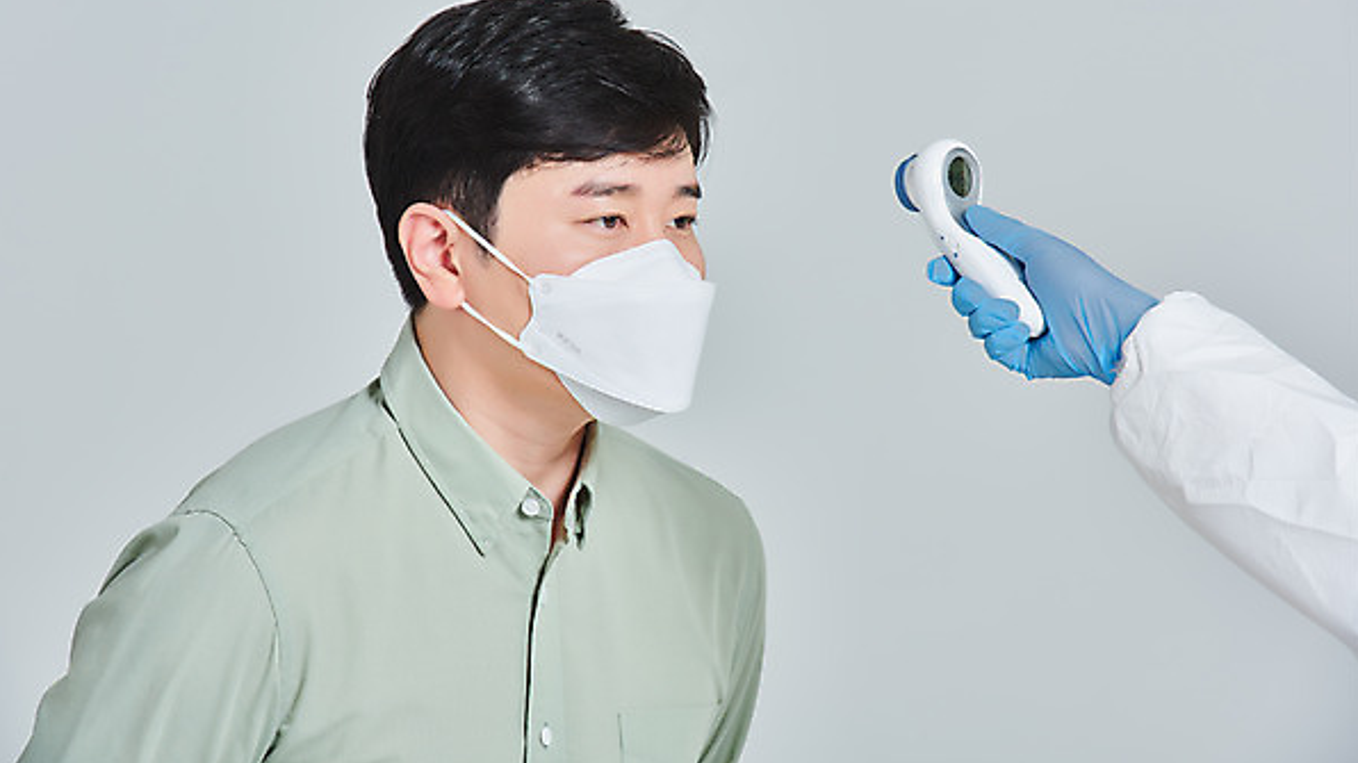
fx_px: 7020
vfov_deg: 6.2
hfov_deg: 11.0
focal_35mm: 195
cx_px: 680
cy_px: 317
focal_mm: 185
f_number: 14
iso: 100
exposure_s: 1/125
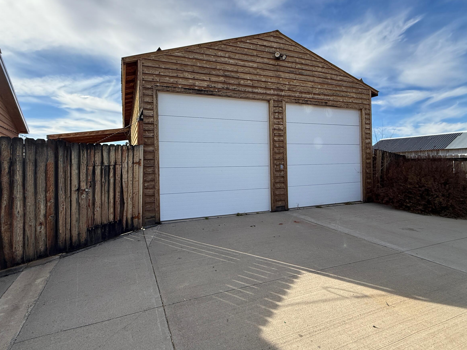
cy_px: 159
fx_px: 243
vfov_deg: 71.4
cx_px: 215
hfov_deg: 87.6
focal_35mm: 18
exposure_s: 1/955
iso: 64
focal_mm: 2.22
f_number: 2.2
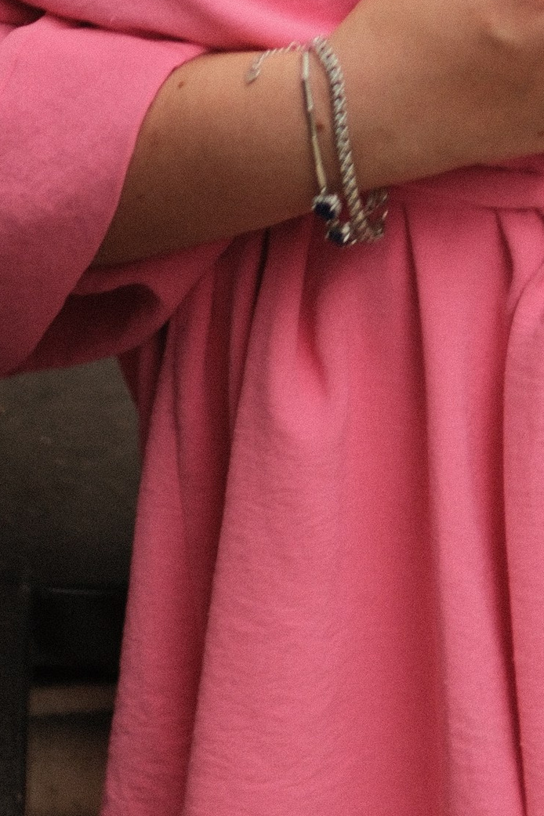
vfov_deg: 11.5
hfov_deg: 8.3
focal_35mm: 166
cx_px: 433
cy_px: -628
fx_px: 3762
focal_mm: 30
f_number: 1.4
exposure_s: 1/30
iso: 320
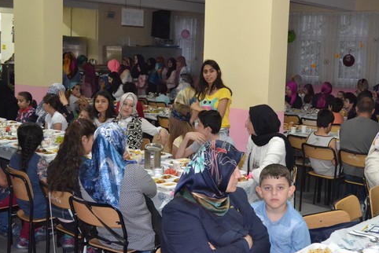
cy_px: 122
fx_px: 527
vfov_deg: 27.0
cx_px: 242
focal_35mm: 50
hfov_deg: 39.3
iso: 3200
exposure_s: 1/60
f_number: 4
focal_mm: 24
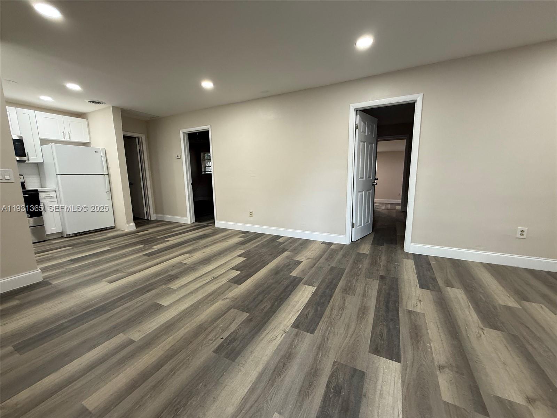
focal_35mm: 14
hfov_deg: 102.1
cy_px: 209
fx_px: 225
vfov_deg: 85.7
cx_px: 278
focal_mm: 2.22
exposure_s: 1/60
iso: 200
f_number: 2.2
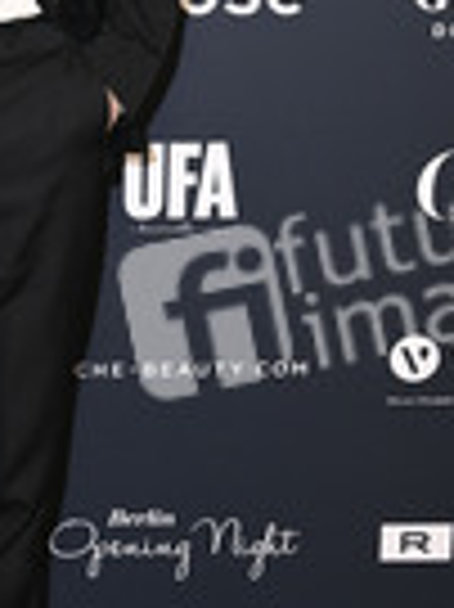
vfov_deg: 19.9
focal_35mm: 97
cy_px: 68
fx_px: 1699
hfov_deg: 14.8
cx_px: -58
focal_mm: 34
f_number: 5.6
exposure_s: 1/250
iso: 1000
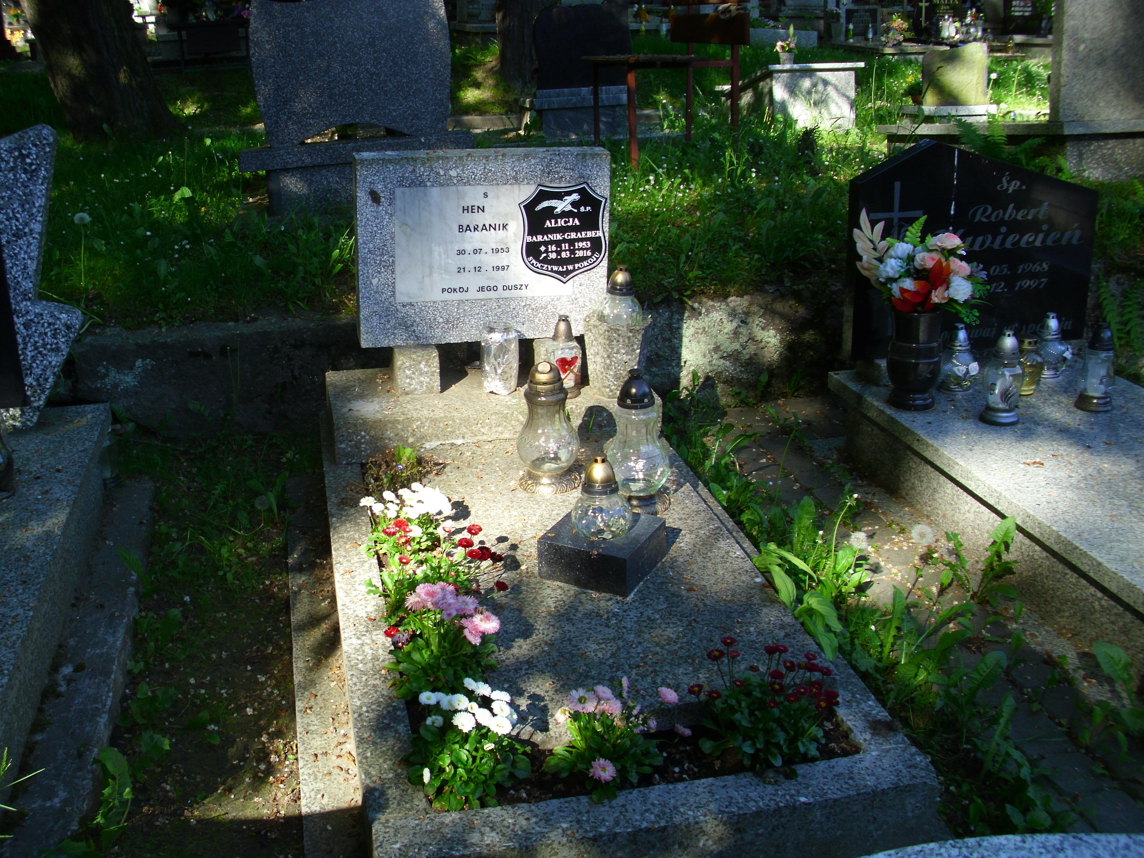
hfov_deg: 52.6
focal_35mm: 35
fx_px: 1157
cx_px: 572
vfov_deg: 40.7
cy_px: 429
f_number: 3
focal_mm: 6.2
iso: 50
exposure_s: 1/173
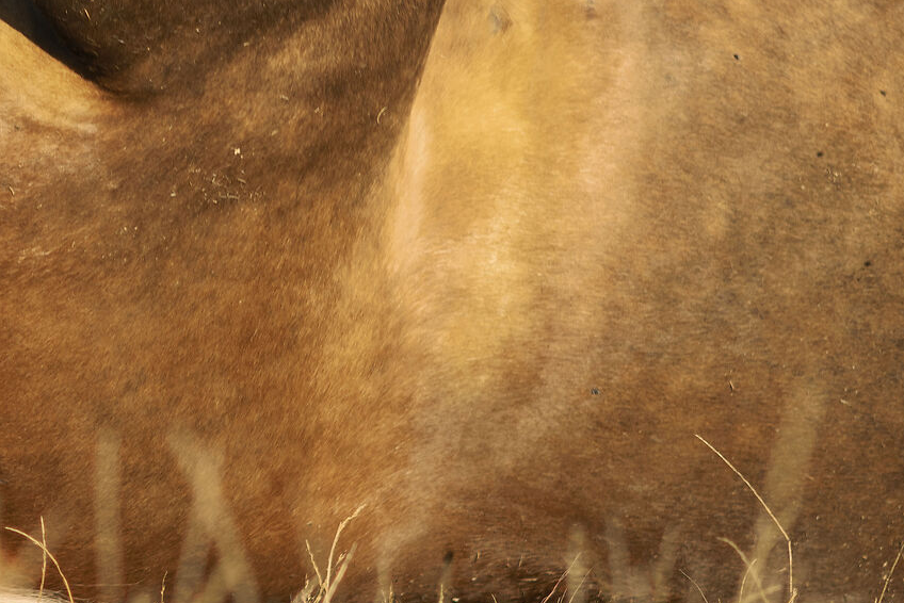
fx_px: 14217
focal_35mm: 566
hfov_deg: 3.6
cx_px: -334
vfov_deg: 2.4
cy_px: -46
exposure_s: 1/640
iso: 100
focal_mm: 200
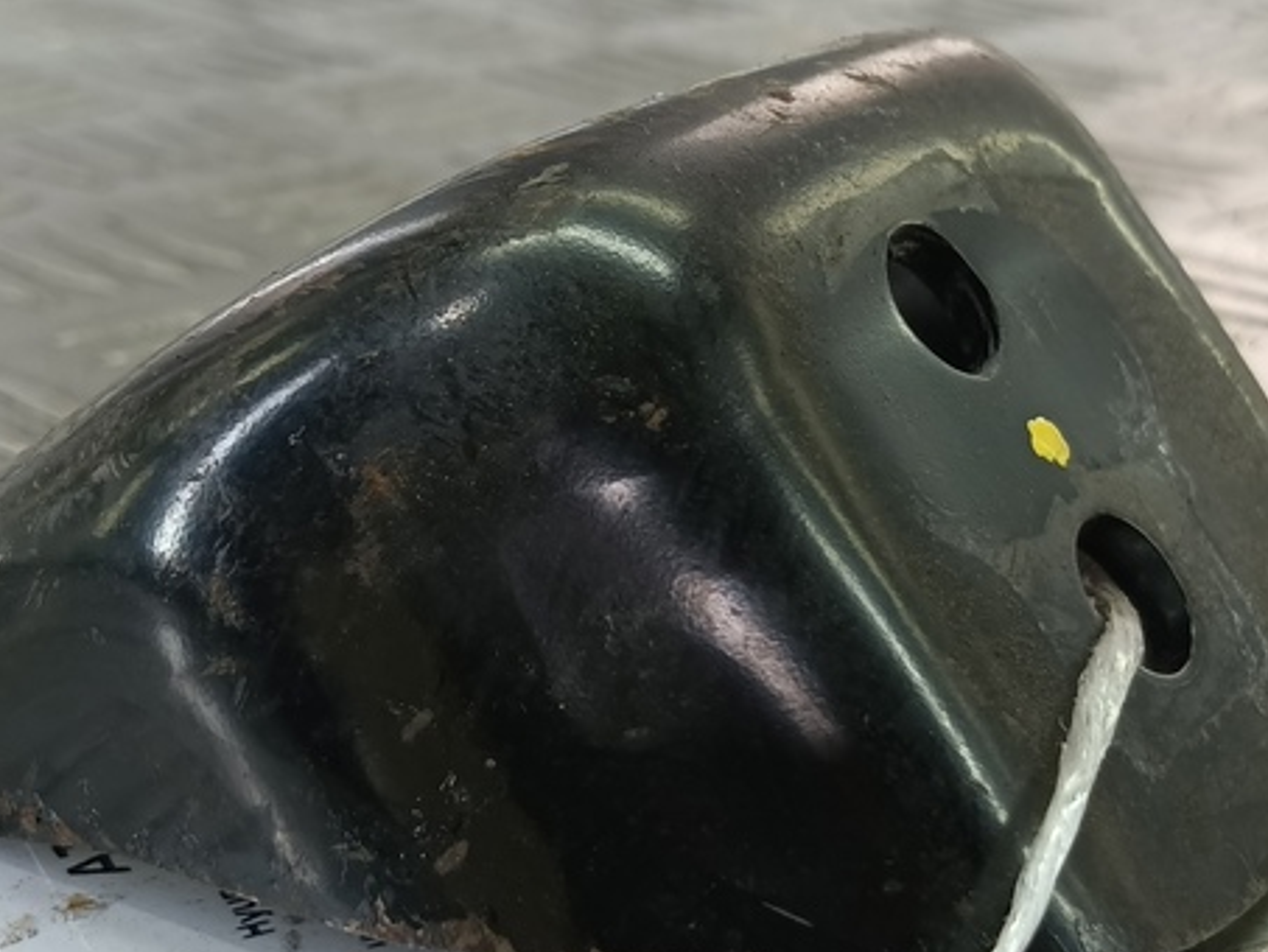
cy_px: 563
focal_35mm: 52
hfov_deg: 36.8
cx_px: 705
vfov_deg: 28.0
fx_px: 1905
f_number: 1.6
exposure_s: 1/50
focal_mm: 4.11
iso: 100
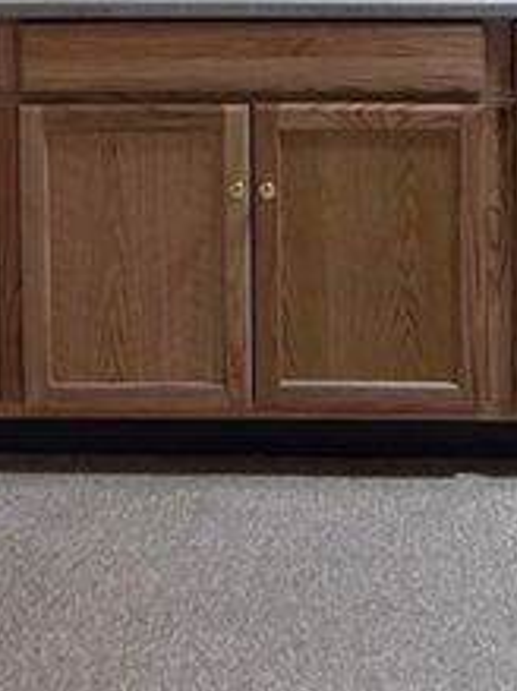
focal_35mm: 73
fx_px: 1455
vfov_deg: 24.4
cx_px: 252
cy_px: -121
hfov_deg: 20.1
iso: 200
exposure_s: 1/60
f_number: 1.78
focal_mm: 6.76
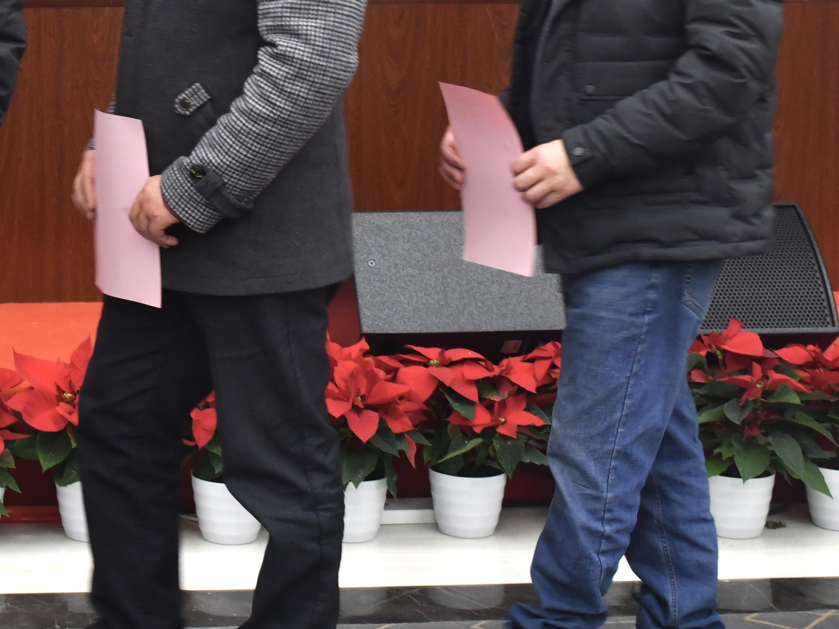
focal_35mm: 92
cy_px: 7
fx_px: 2230
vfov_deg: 15.8
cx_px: -108
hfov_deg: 20.2
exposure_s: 1/40
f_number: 9
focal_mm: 30
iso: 800
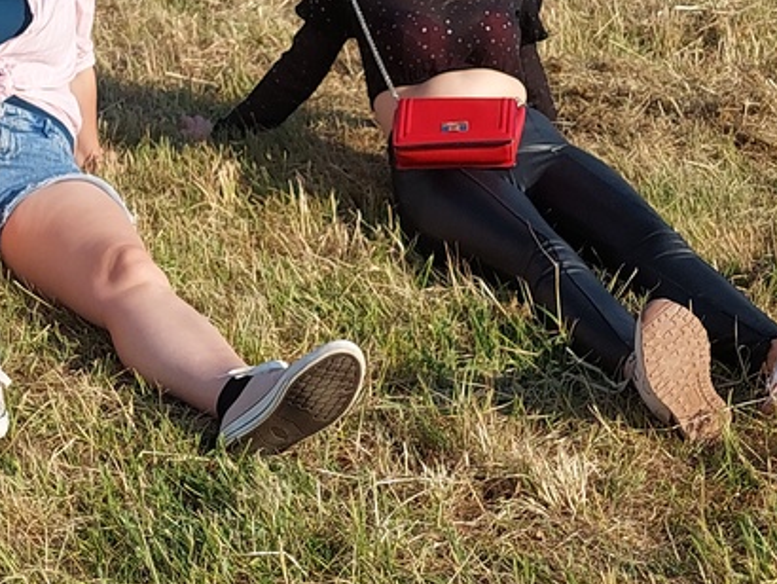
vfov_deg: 27.9
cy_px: 389
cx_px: 219
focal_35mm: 52
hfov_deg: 36.2
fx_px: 1168
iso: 40
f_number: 1.8
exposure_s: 1/1559
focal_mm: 5.23
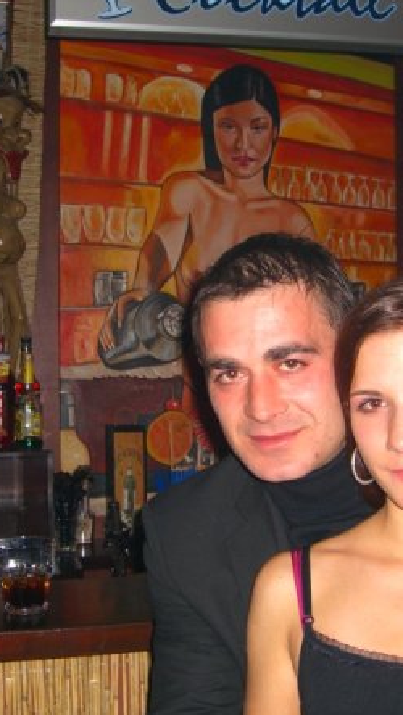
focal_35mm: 56
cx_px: 229
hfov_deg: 21.5
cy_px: 359
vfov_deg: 37.2
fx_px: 1063
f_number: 2.8
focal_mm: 7.9
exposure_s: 1/60
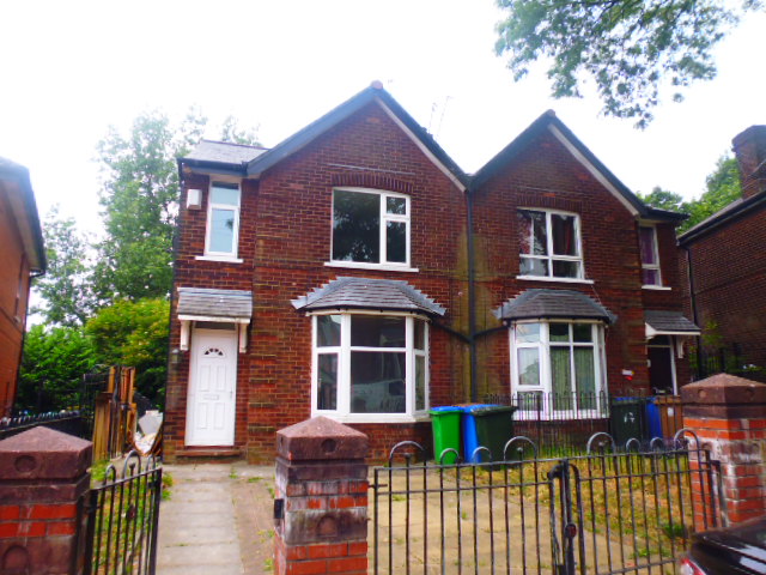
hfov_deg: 71.6
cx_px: 383
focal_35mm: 24
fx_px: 531
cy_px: 288
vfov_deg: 56.8
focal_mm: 4.3
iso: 100
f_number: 2.8
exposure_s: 1/60
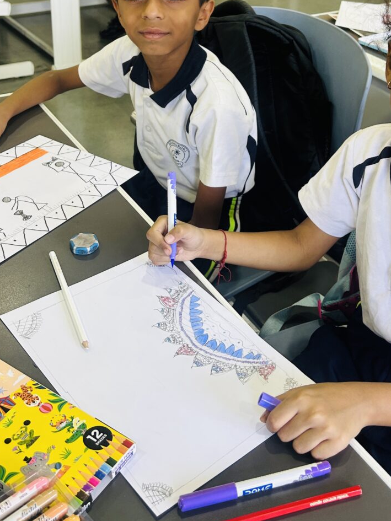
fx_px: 663
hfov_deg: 32.8
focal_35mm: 44
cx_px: 226
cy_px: 144
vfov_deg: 41.9
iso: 80
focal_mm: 5.7
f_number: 1.5
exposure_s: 1/50
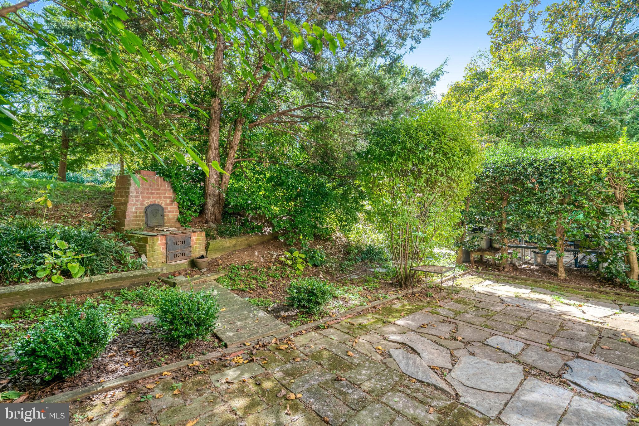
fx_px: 284
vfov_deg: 73.8
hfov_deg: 96.7
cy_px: 213
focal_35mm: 16
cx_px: 320
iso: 800
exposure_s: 1/60
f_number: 8
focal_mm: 16
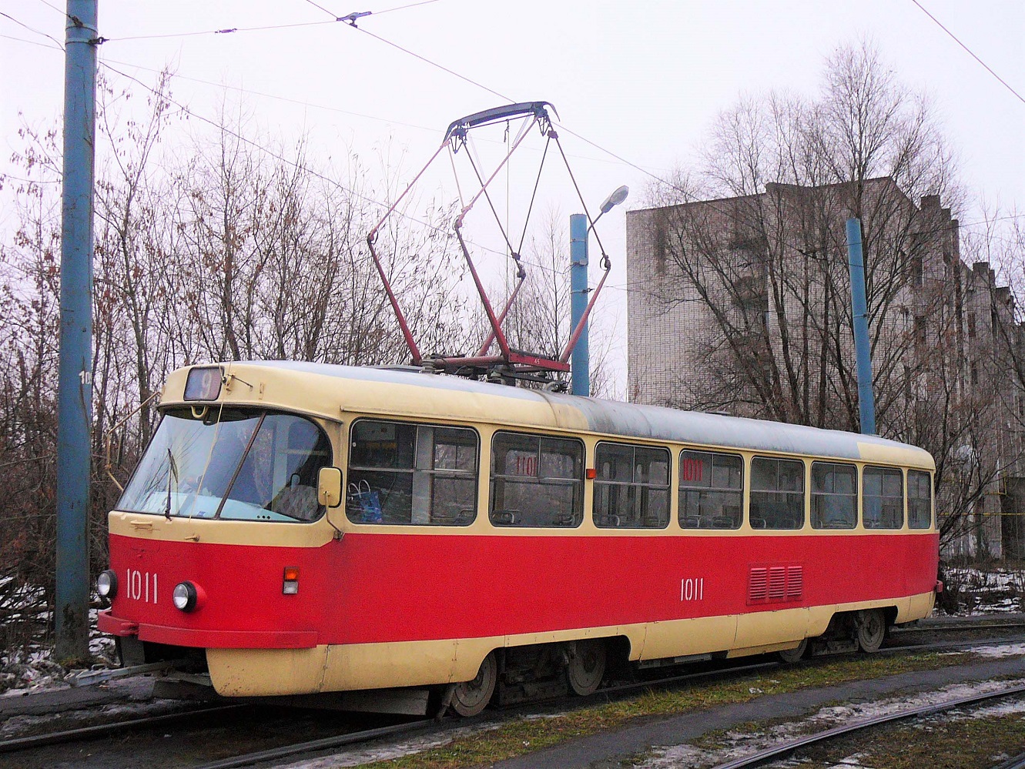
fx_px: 1214
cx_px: 512
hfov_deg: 45.8
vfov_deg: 35.2
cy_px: 384
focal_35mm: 41
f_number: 3.1
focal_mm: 6.1
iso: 100
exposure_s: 1/40
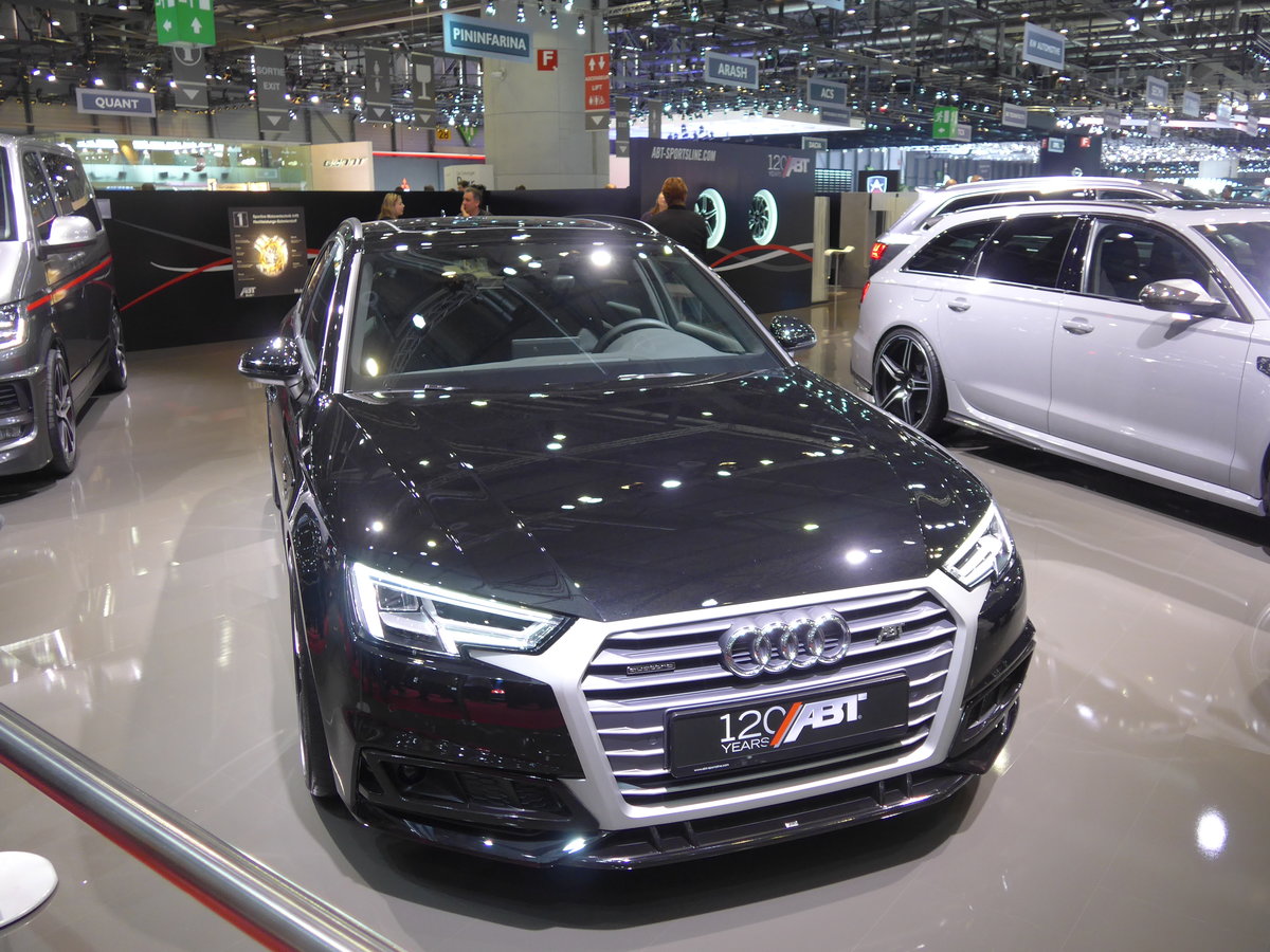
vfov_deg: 48.2
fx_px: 1064
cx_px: 635
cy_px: 476
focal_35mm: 29
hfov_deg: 61.7
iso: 250
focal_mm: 6
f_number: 2
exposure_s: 1/60
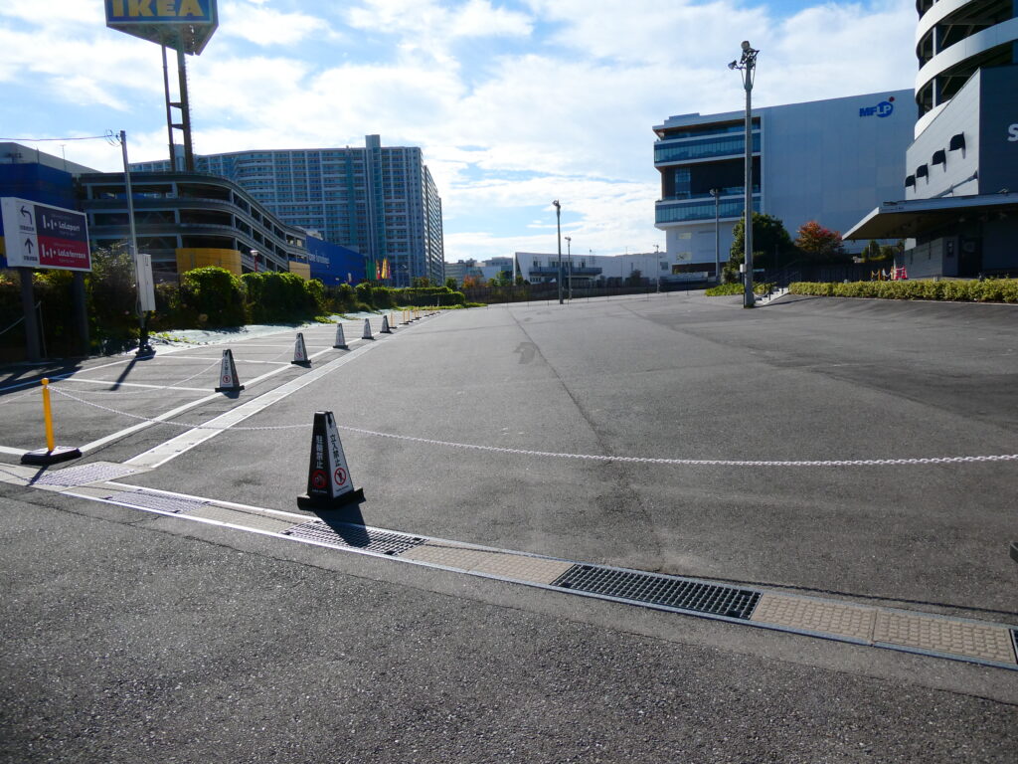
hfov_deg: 71.6
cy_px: 382
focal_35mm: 24
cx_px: 509
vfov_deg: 56.8
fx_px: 706
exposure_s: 1/1600
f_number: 3.3
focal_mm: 4.3
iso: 80
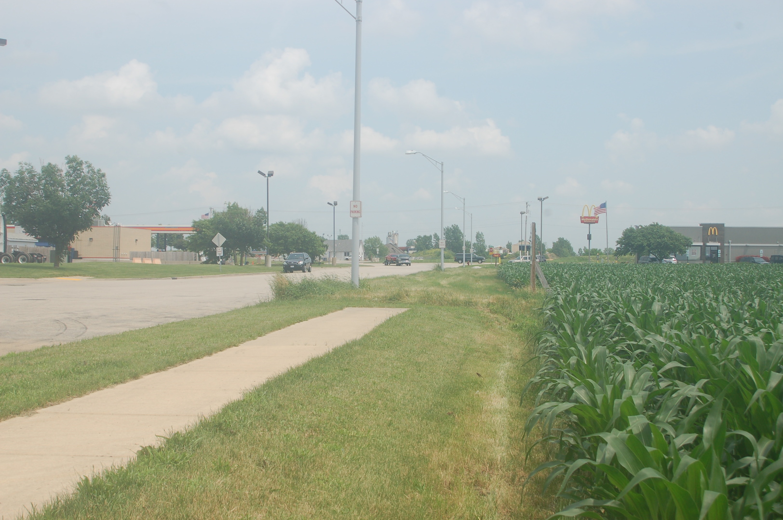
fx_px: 1043
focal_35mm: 48
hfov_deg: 41.1
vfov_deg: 28.0
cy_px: 260
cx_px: 392
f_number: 9
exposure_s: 1/320
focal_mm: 32
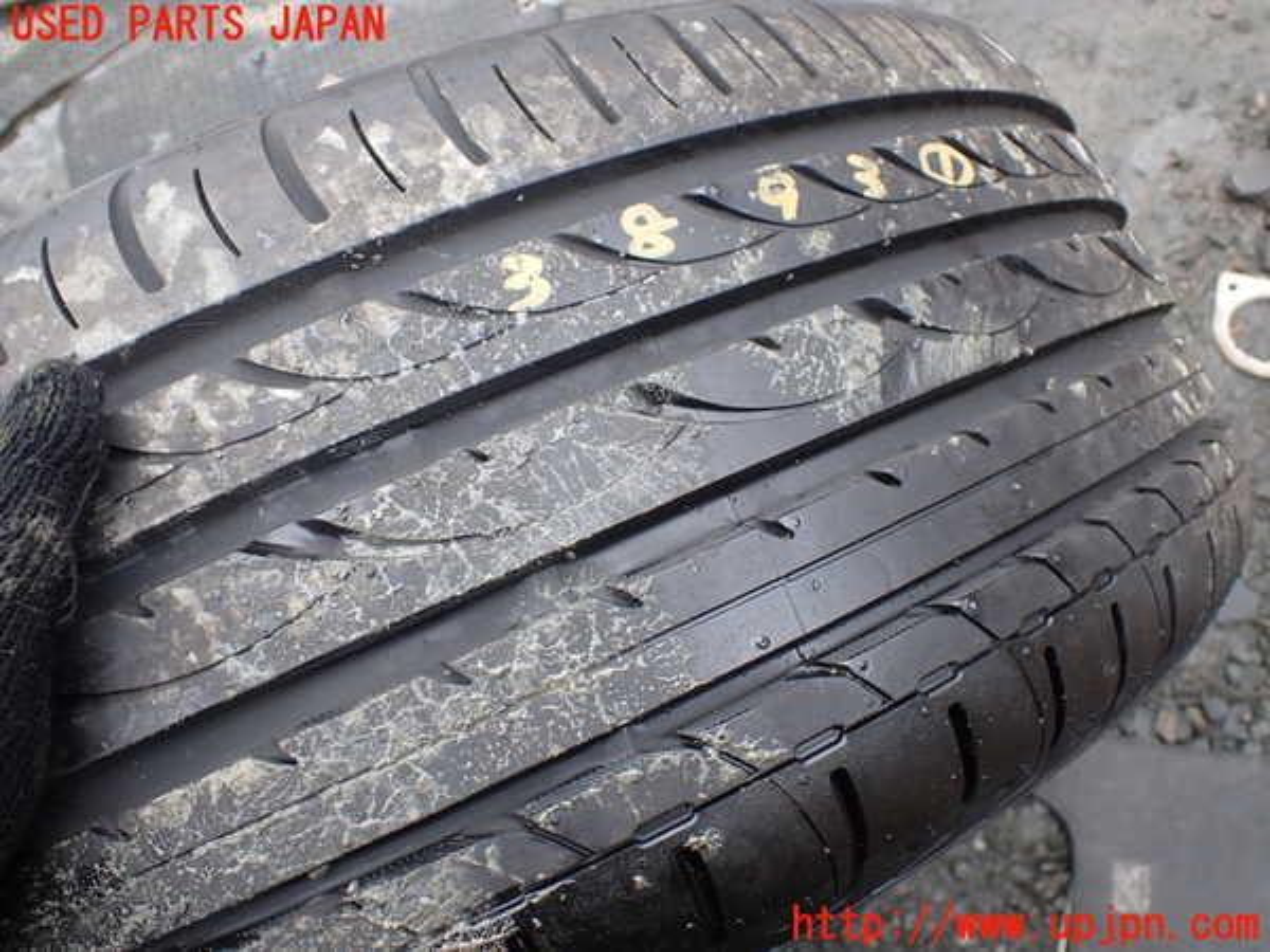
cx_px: 635
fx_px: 1101
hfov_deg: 60.0
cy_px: 476
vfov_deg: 46.8
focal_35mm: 30
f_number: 2.3
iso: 160
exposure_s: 1/125
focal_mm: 5.4
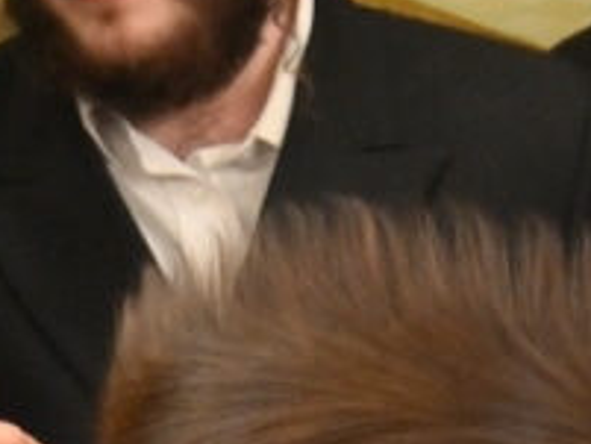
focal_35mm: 573
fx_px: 9789
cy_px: 770
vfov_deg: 2.6
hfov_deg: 3.5
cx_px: -85
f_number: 4
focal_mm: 78
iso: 1000
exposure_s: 1/250
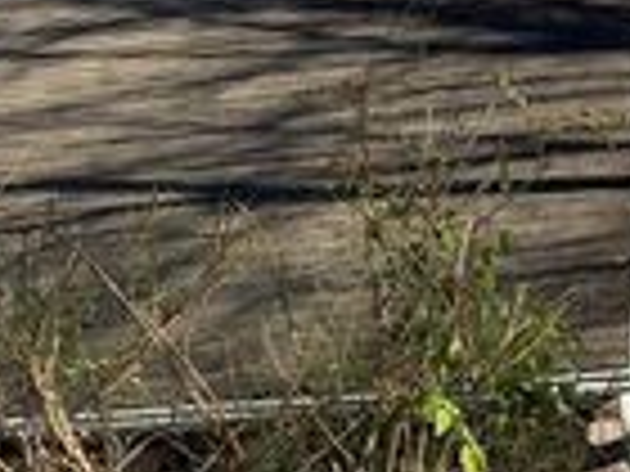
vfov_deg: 8.6
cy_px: 483
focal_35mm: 171
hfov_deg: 11.0
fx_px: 3112
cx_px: -378
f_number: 1.78
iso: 64
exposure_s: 1/1980
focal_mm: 6.76
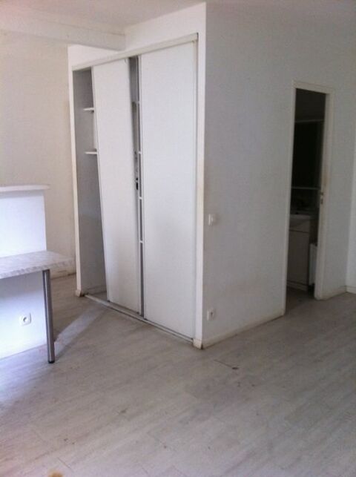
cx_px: 178
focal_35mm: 35
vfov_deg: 52.7
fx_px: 481
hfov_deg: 40.6
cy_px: 238
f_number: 2.8
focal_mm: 3.85
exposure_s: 1/15
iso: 160
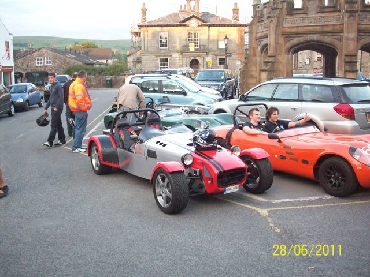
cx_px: 185
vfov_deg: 38.7
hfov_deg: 50.1
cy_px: 138
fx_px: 395
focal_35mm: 37
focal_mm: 6.2
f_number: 2.8
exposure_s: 1/55.8
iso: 160
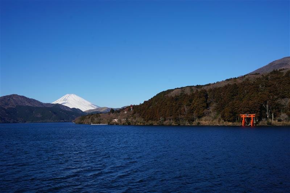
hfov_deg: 53.2
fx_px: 290
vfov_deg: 36.8
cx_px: 145
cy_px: 96
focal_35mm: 36
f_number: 13
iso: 100
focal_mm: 24
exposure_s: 1/160
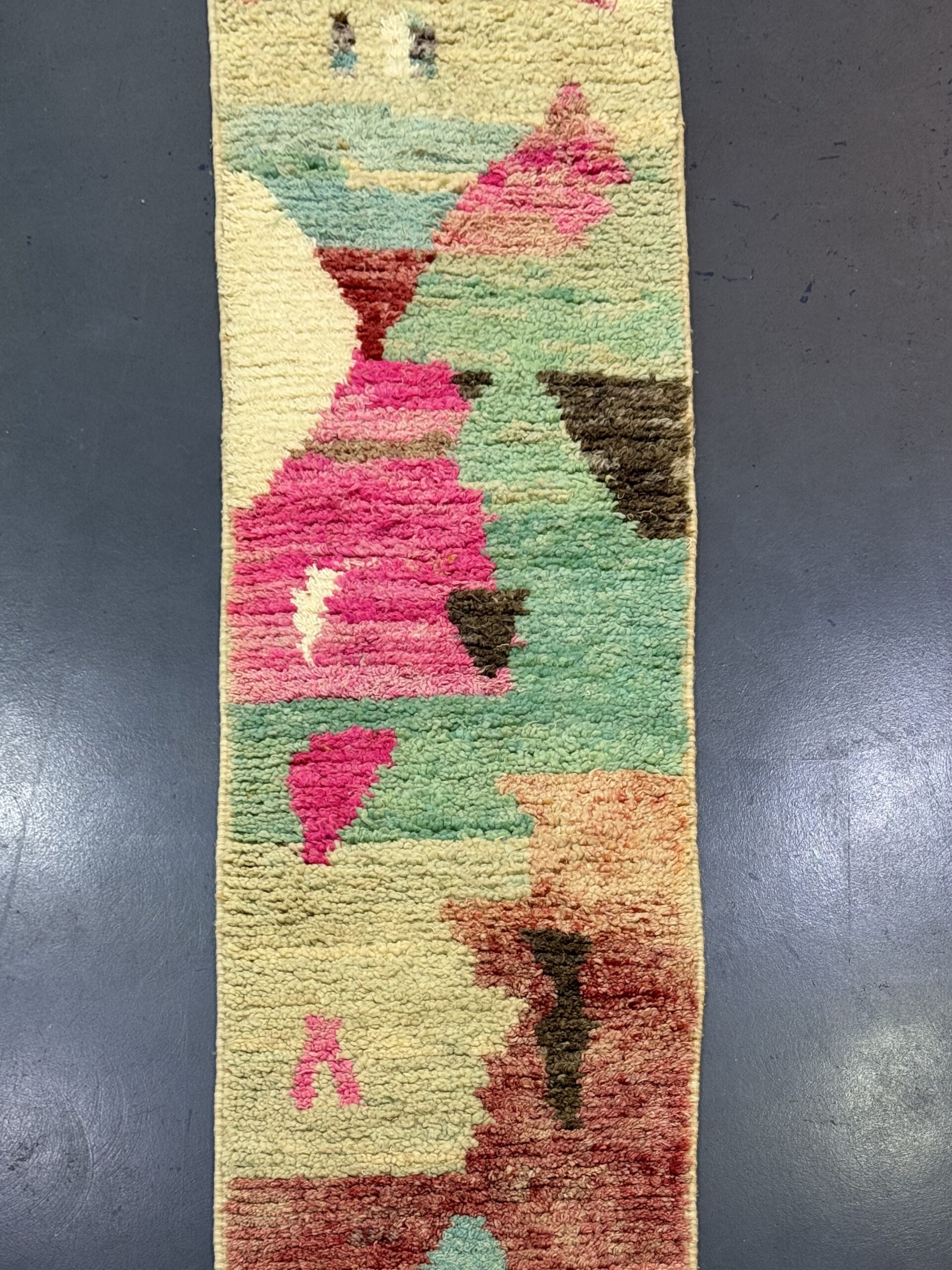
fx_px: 1760
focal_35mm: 48
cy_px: 635
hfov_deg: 30.3
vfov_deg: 39.7
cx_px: 476
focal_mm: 6.76
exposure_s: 1/50
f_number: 1.78
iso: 100
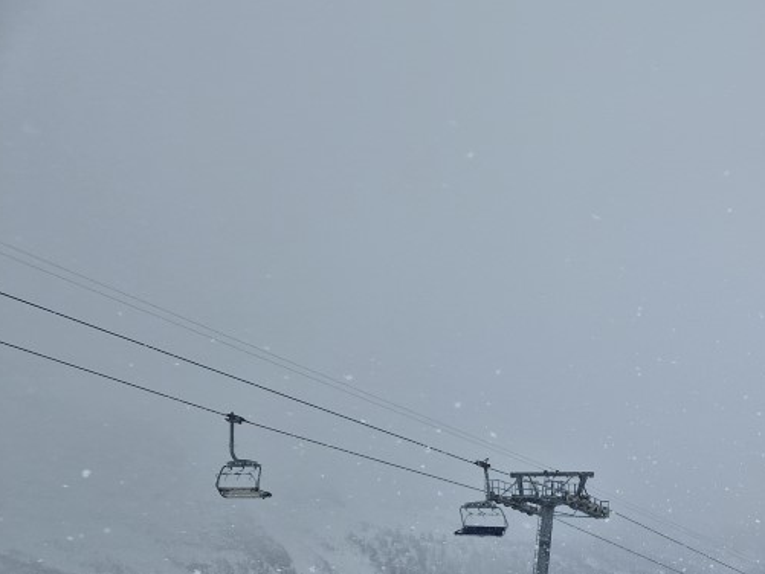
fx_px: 1039
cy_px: 560
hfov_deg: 36.2
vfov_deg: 29.1
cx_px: 773
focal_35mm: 47
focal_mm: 5.4
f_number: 1.8
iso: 50
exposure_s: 1/3616
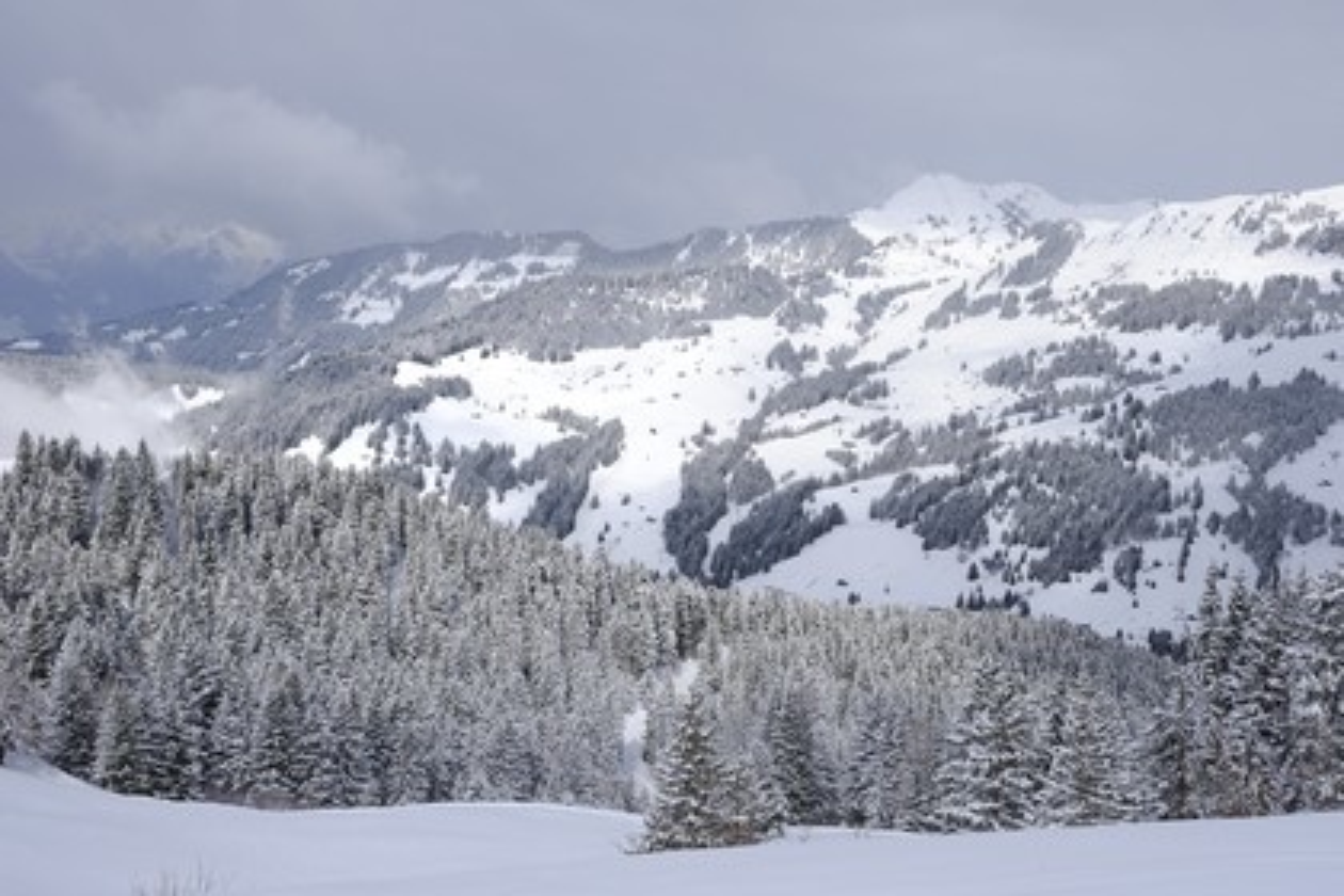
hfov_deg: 48.5
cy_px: 448
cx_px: 672
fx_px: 1493
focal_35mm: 40
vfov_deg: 33.4
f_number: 14
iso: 200
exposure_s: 1/320
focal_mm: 40
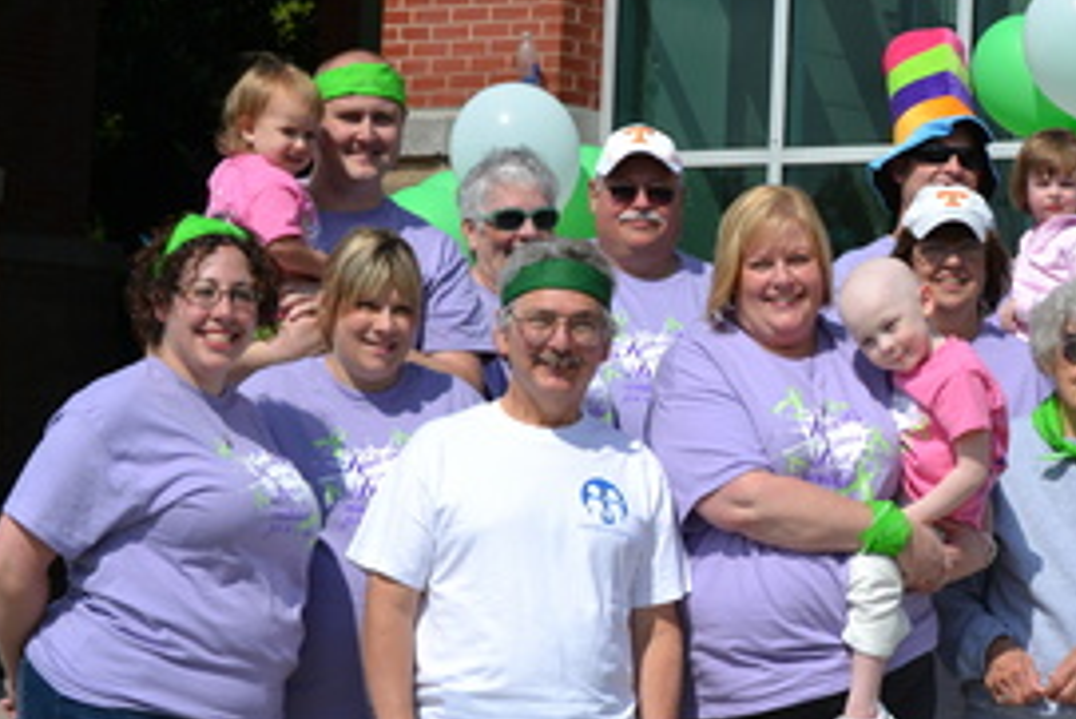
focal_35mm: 122
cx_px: 762
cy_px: 340
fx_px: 3640
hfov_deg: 16.8
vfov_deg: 11.3
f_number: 9
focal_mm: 55
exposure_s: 1/320
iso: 100
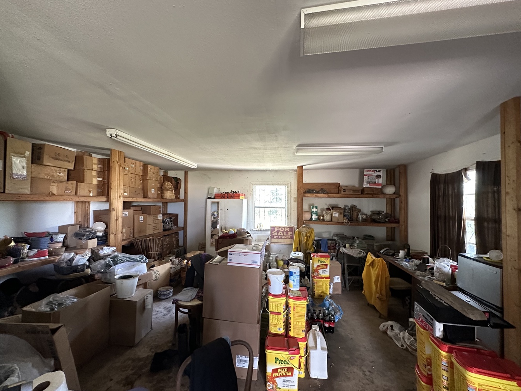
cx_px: 252
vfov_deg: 81.7
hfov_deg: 98.1
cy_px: 195
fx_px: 226
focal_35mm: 15
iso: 640
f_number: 2.2
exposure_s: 1/60
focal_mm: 2.22
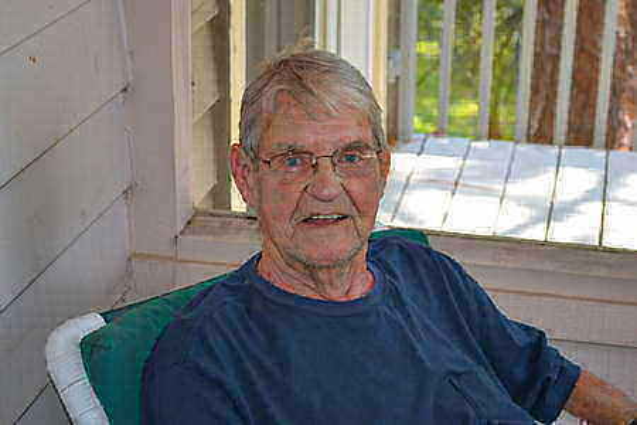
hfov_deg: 24.6
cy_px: 212
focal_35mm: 82
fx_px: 1460
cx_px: 318
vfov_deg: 16.6
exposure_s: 1/125
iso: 360
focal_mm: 55
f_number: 5.6
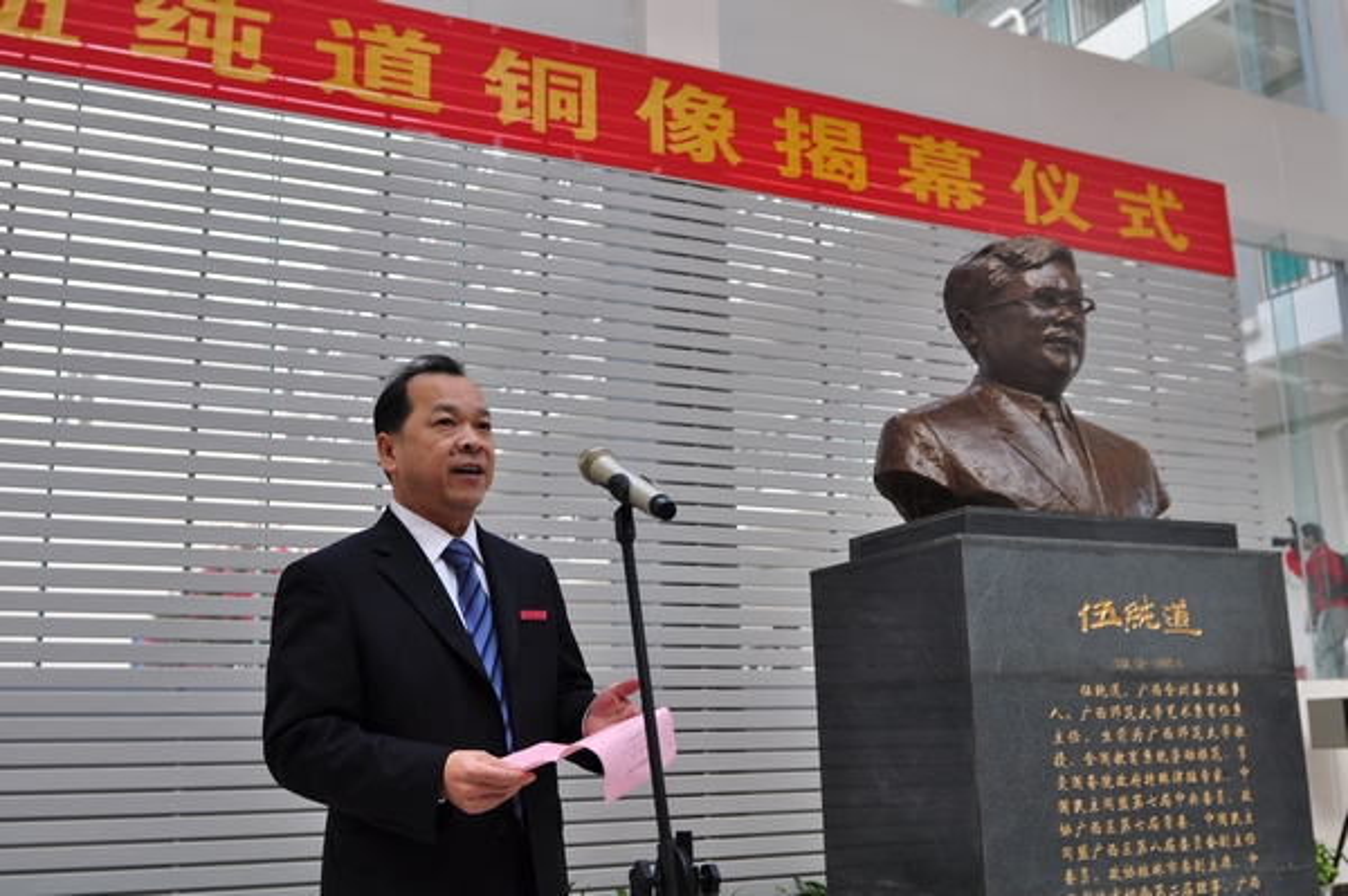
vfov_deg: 36.8
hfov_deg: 53.2
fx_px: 1347
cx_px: 674
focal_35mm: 36
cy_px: 448
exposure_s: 1/160
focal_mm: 24
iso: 200
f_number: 4
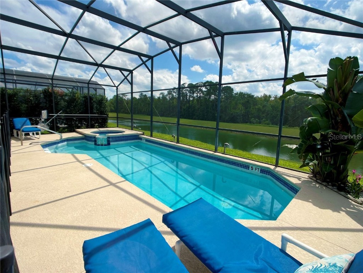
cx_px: 182
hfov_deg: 67.3
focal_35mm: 26
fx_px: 273
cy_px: 136
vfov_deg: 53.1
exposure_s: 1/4444
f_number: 1.5
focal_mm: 5.7
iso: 50
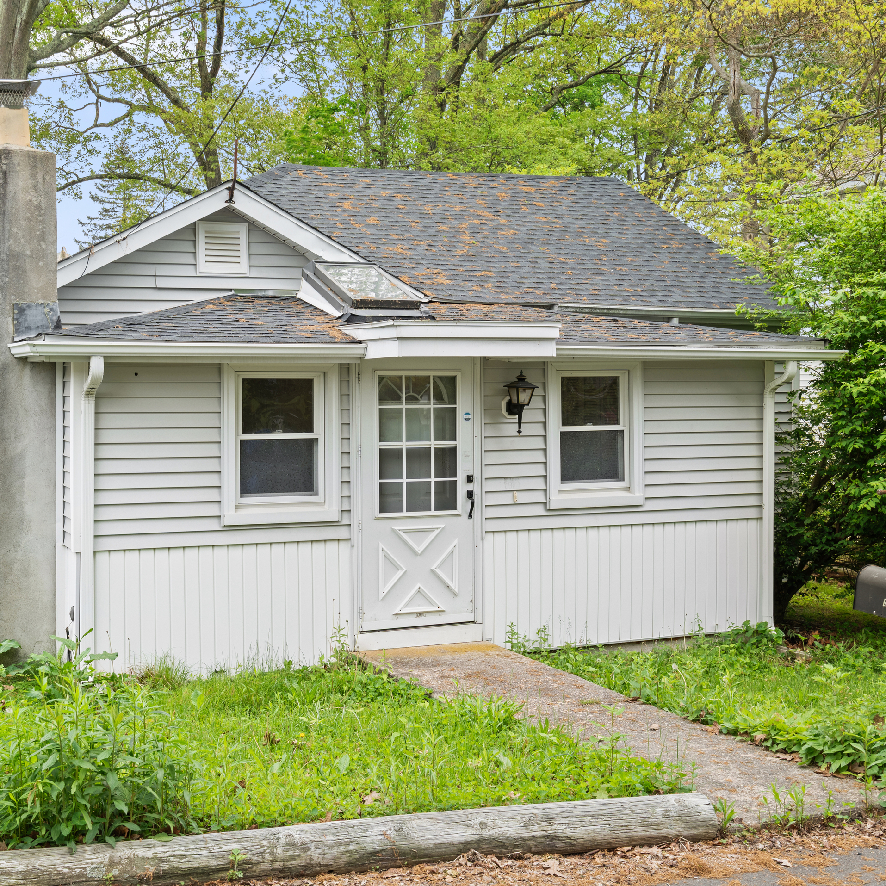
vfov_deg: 37.6
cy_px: 439
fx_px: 1303
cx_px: 381
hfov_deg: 37.5
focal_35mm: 45
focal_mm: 33
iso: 200
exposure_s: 1/13
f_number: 9
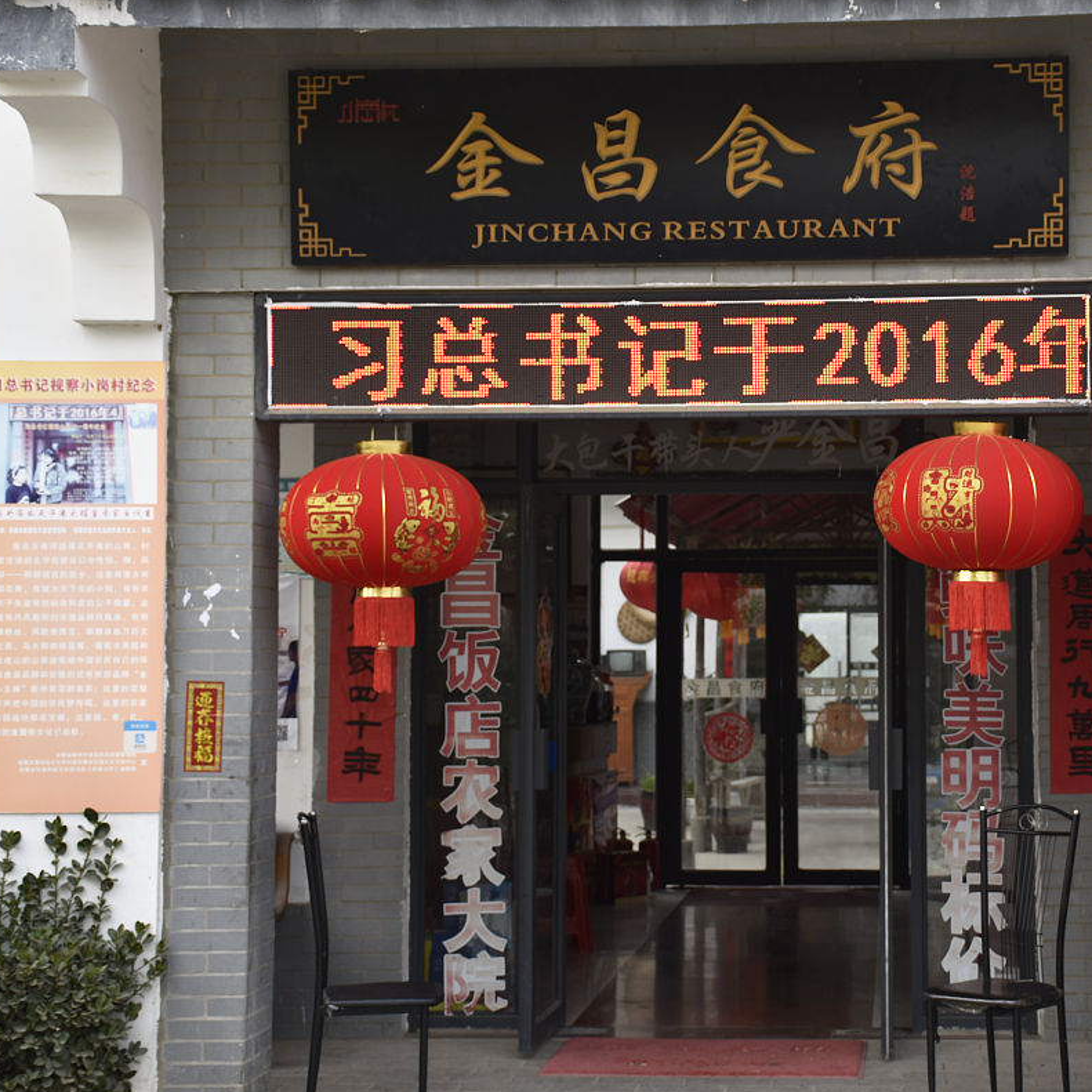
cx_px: 744
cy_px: 545
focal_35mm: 68
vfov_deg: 25.5
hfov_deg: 25.3
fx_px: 2414
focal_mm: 35
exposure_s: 1/80
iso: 100
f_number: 4.5
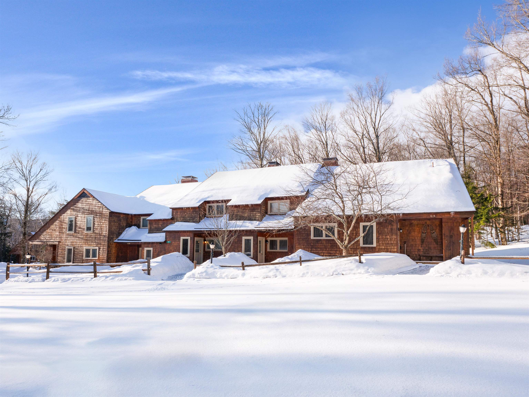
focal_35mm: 20
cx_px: 264
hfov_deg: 81.7
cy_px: 198
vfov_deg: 66.0
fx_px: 306
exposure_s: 1/400
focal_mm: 10
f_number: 7.1
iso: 200
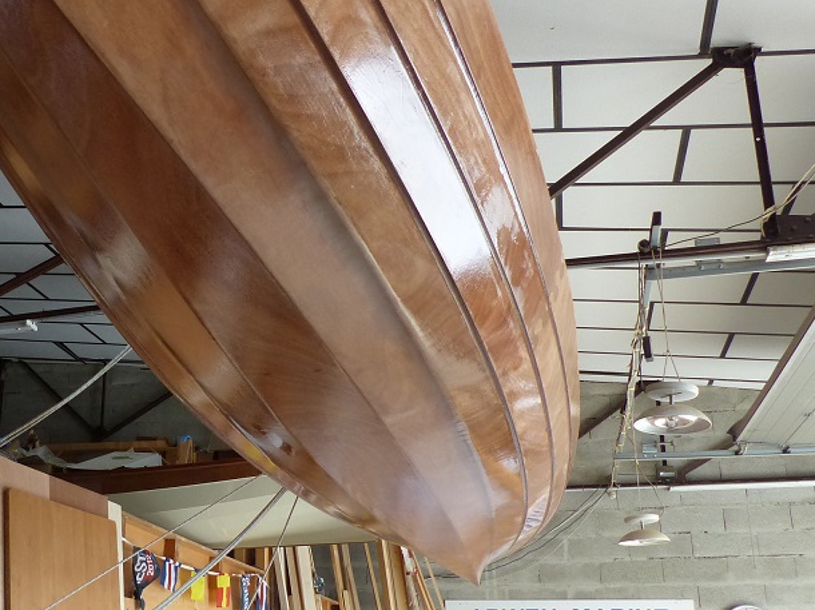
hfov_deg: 43.5
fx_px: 988
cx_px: 211
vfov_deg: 34.1
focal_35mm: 42
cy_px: 383
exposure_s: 1/60
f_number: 2.8
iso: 250
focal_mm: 4.5
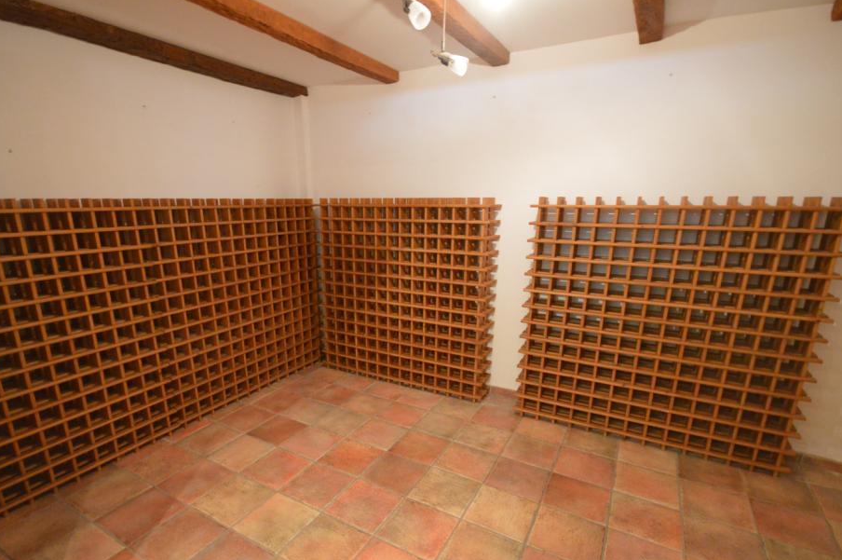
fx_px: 397
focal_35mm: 17
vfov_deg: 70.1
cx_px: 393
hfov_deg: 93.2
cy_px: 314
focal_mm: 10
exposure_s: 1/10
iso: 3200
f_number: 4
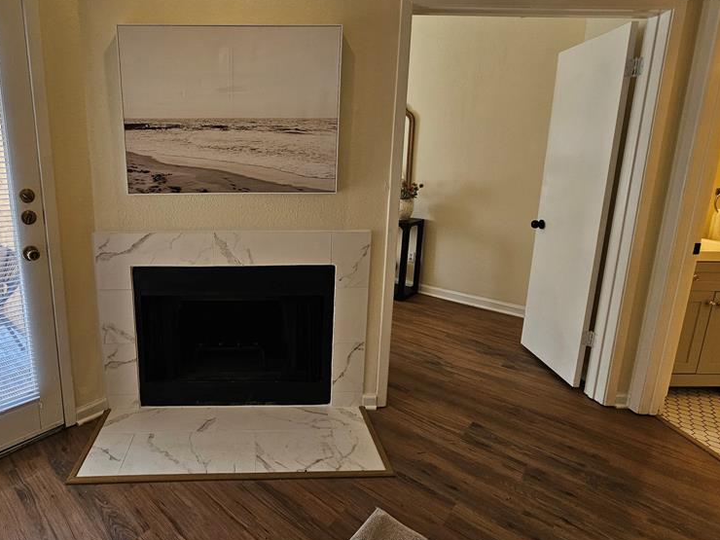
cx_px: 258
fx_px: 374
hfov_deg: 85.5
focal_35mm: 18
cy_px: 242
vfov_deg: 71.4
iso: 80
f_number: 2.2
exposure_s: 1/60
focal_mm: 2.2
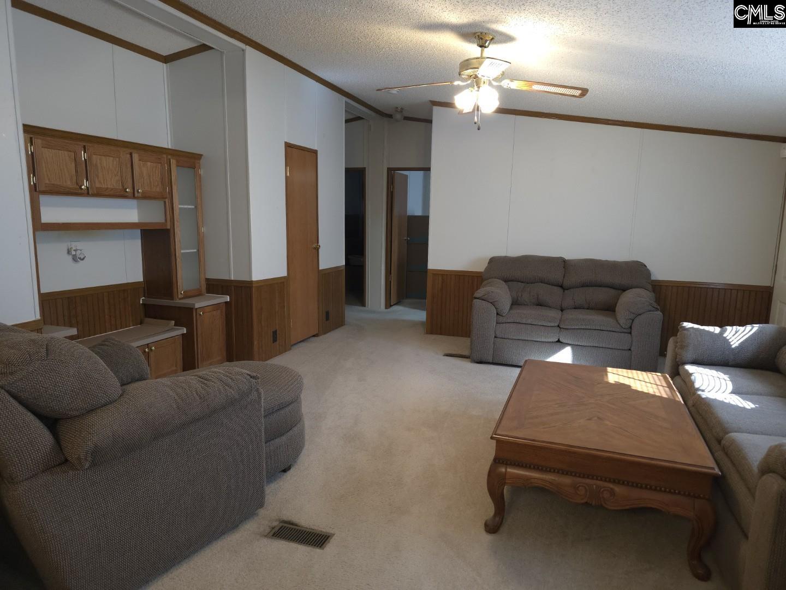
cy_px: 295
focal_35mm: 23
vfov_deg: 58.9
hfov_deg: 73.9
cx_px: 393
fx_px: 522
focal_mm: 6.3
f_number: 1.7
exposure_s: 1/134
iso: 500
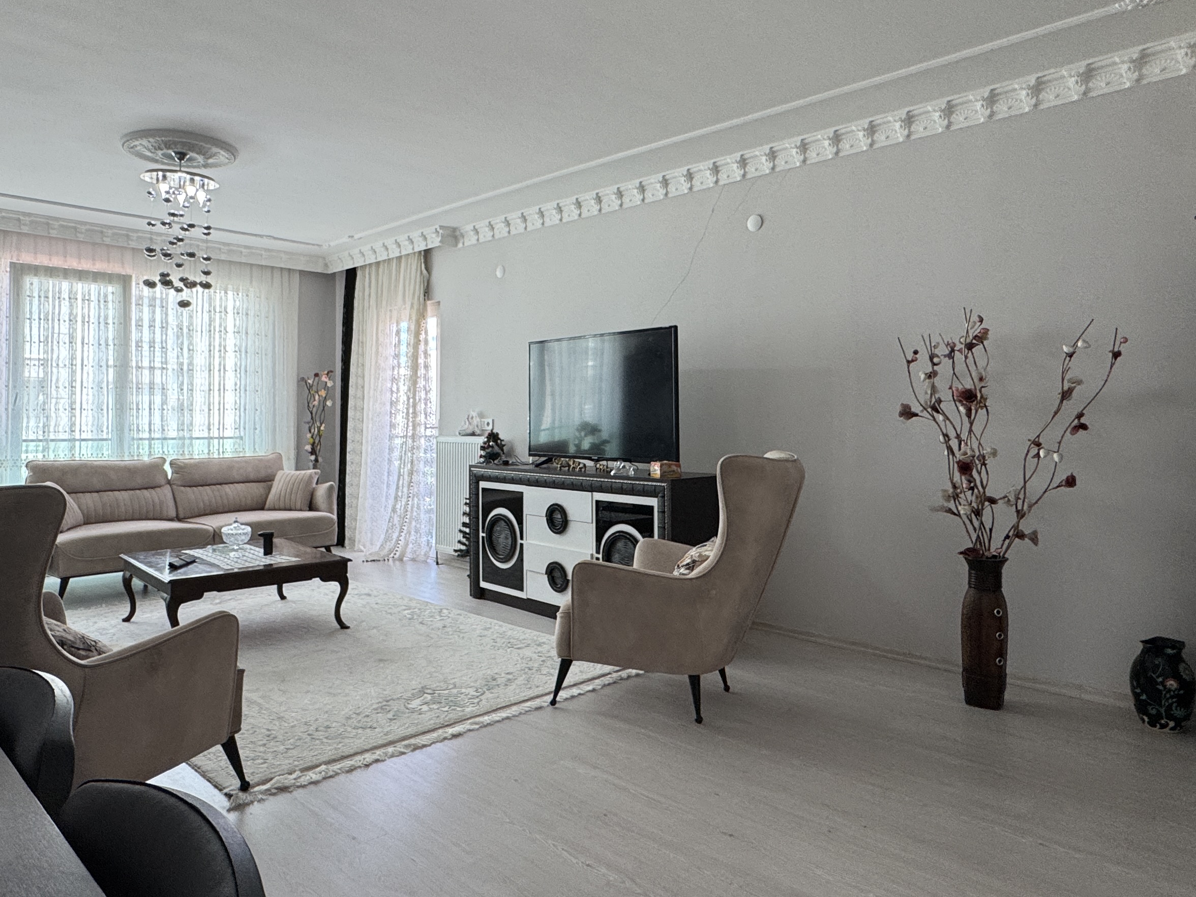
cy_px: 407
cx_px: 545
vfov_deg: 56.7
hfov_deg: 71.5
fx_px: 829
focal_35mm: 24
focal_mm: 2.22
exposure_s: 1/100
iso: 125
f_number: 2.2
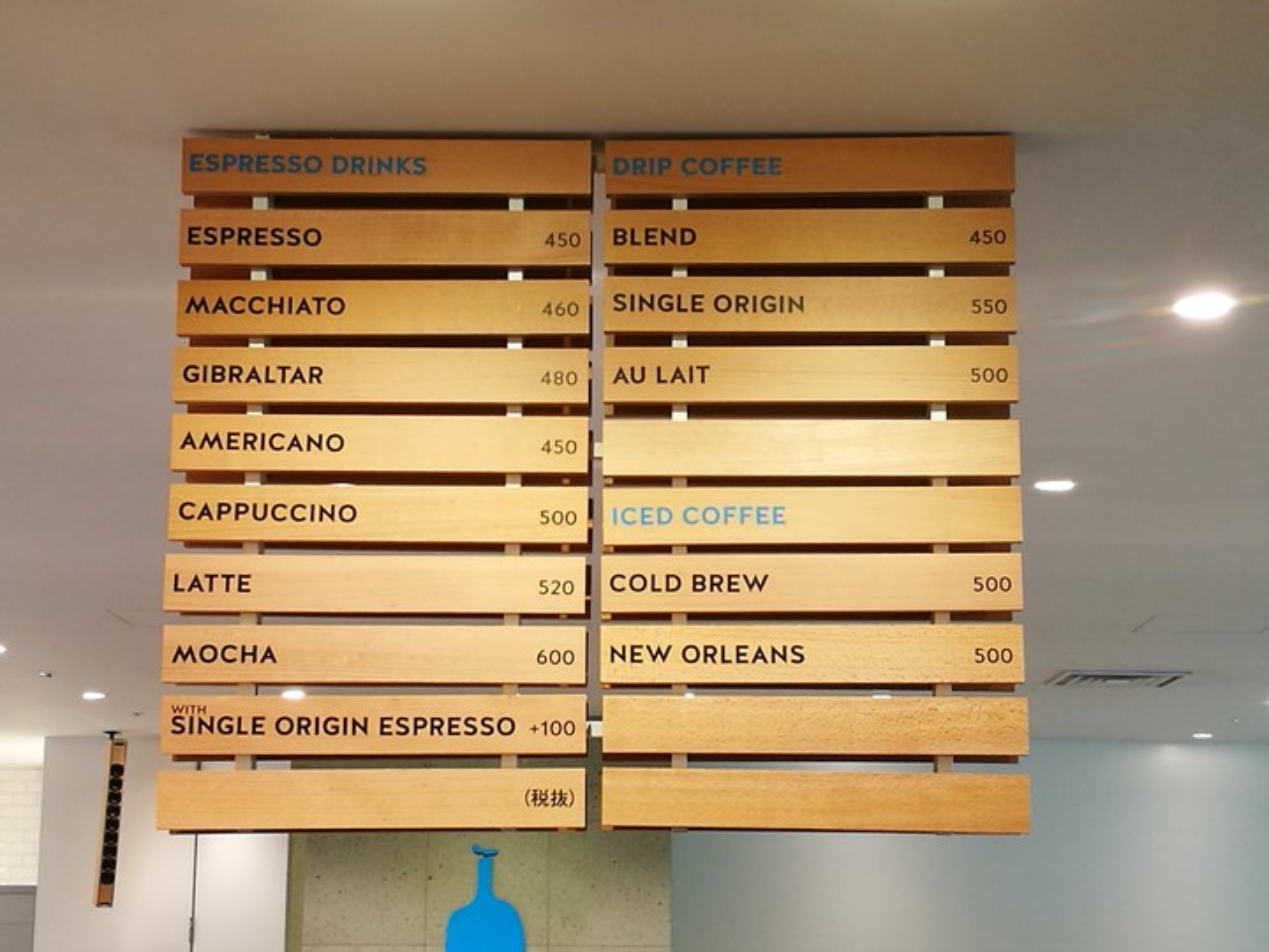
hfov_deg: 26.0
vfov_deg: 19.6
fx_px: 2749
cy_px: 476
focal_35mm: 75
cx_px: 634
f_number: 2.2
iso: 160
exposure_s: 1/50
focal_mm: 4.5
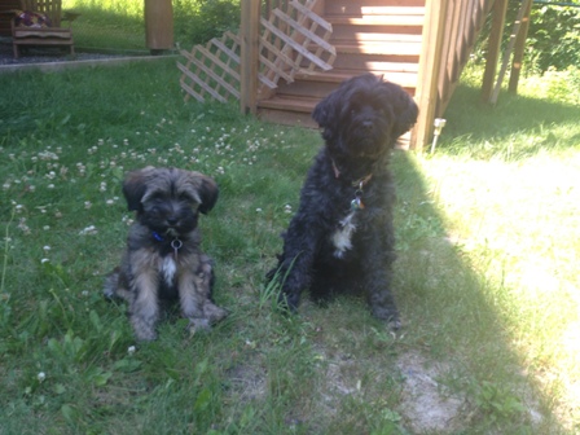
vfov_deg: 40.7
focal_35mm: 35
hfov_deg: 52.6
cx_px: 290
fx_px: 586
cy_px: 218
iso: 50
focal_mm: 4.28
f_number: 2.4
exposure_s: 1/140
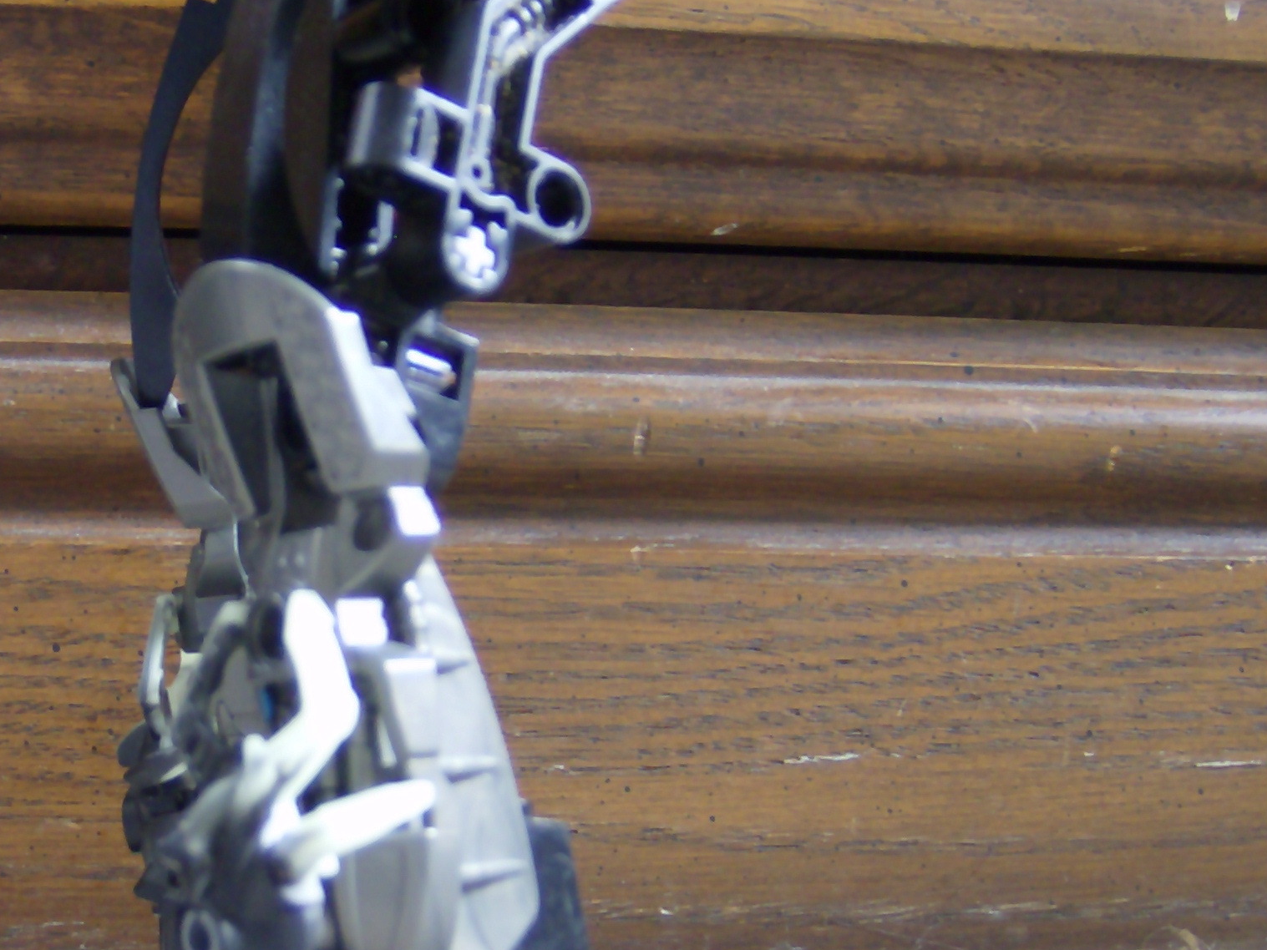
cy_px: 452
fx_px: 2233
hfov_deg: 30.8
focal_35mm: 61
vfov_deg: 24.0
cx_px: 241
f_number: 2.8
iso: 200
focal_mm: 6
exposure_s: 1/1.42
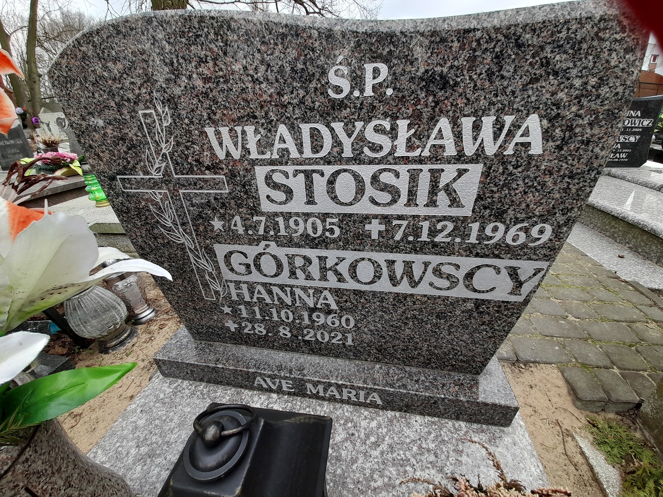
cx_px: 332
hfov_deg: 106.2
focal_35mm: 13
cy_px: 248
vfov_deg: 89.9
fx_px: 249
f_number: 2.2
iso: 40
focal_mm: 1.42
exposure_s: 1/106
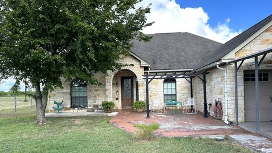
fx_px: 202
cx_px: 132
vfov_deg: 41.4
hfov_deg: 67.9
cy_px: 87
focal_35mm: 28
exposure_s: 1/1062
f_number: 1.78
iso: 80
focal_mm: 6.86
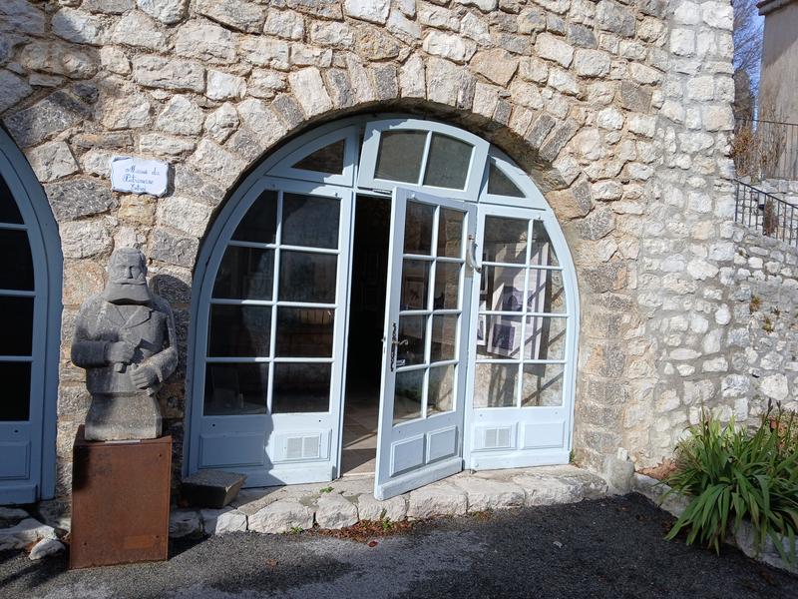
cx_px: 399
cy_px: 300
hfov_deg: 67.3
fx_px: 599
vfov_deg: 53.1
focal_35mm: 26
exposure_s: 1/450
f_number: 1.8
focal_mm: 3.98
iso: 20
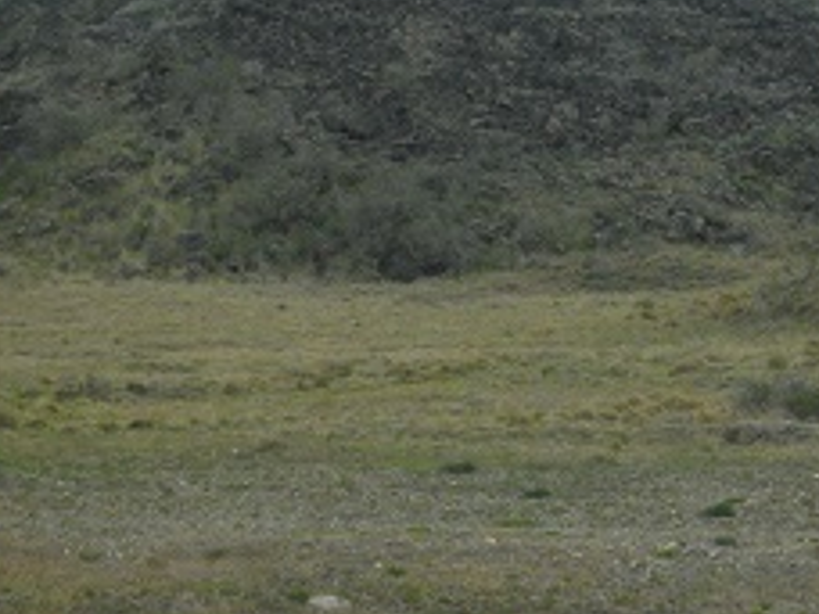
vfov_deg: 6.3
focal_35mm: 236
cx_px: 542
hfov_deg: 8.4
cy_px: 131
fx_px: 5584
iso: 80
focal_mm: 21
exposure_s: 1/180
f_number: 5.4
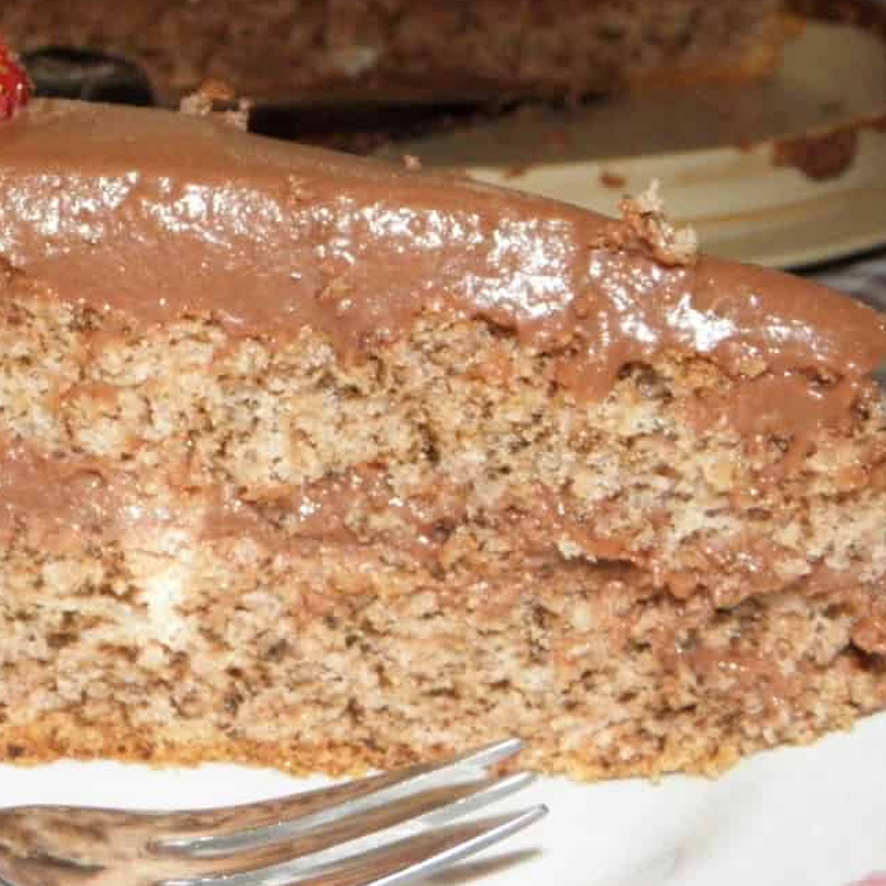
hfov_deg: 19.9
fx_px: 2490
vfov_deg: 20.1
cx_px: 147
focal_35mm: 86
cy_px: 353
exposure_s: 1/50
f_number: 5.6
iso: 320
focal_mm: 8.9
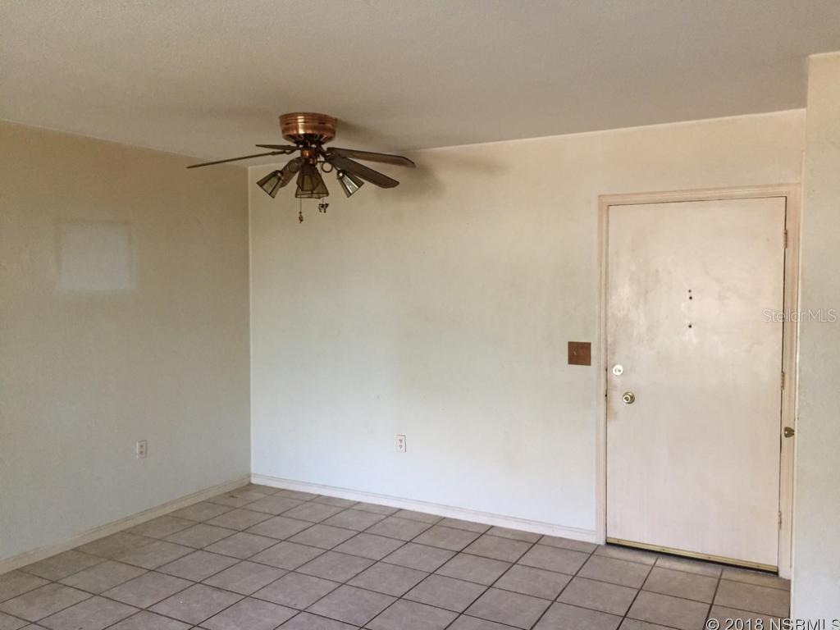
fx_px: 704
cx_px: 420
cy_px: 315
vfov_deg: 48.2
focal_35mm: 29
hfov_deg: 61.7
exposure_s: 1/30
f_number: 2.2
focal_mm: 4.15
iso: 160
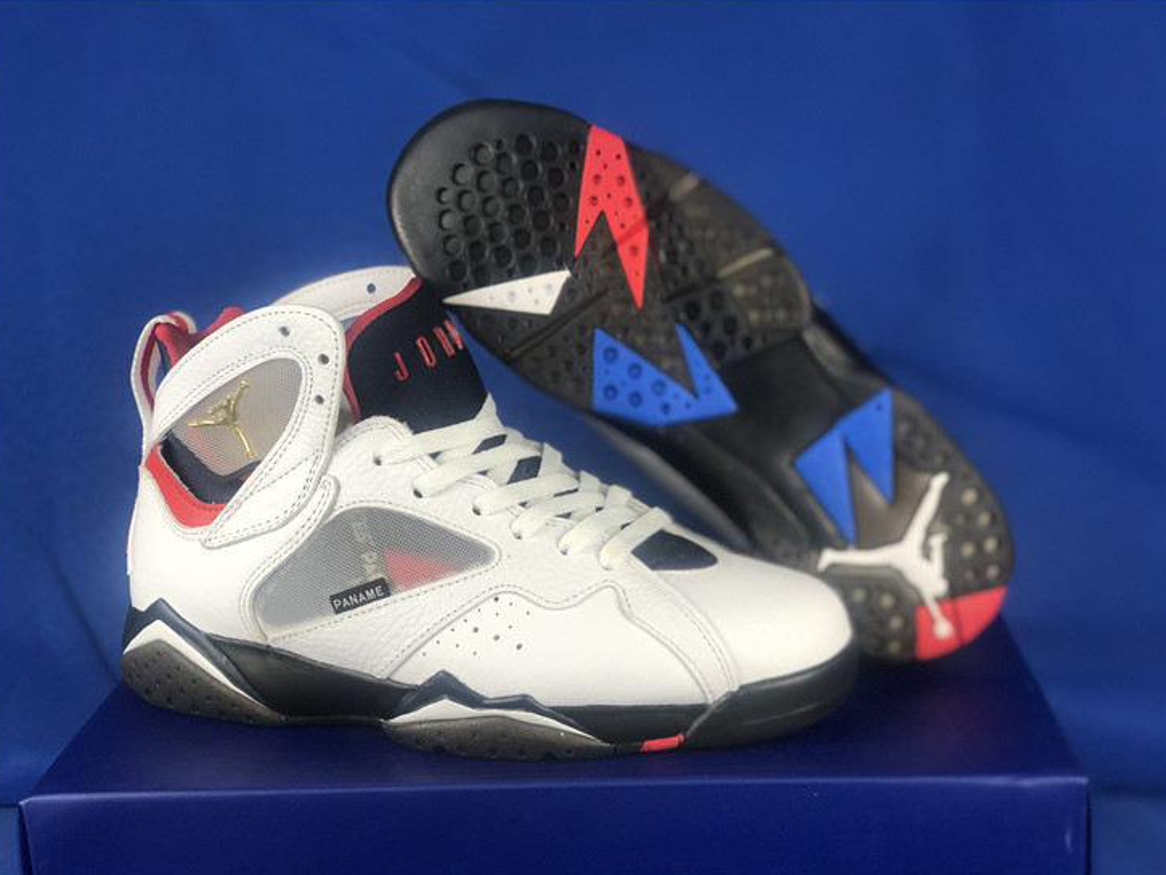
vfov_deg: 27.5
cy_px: 436
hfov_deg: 36.2
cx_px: 575
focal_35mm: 53
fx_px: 1786
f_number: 2.4
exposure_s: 1/50
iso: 80
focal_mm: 6
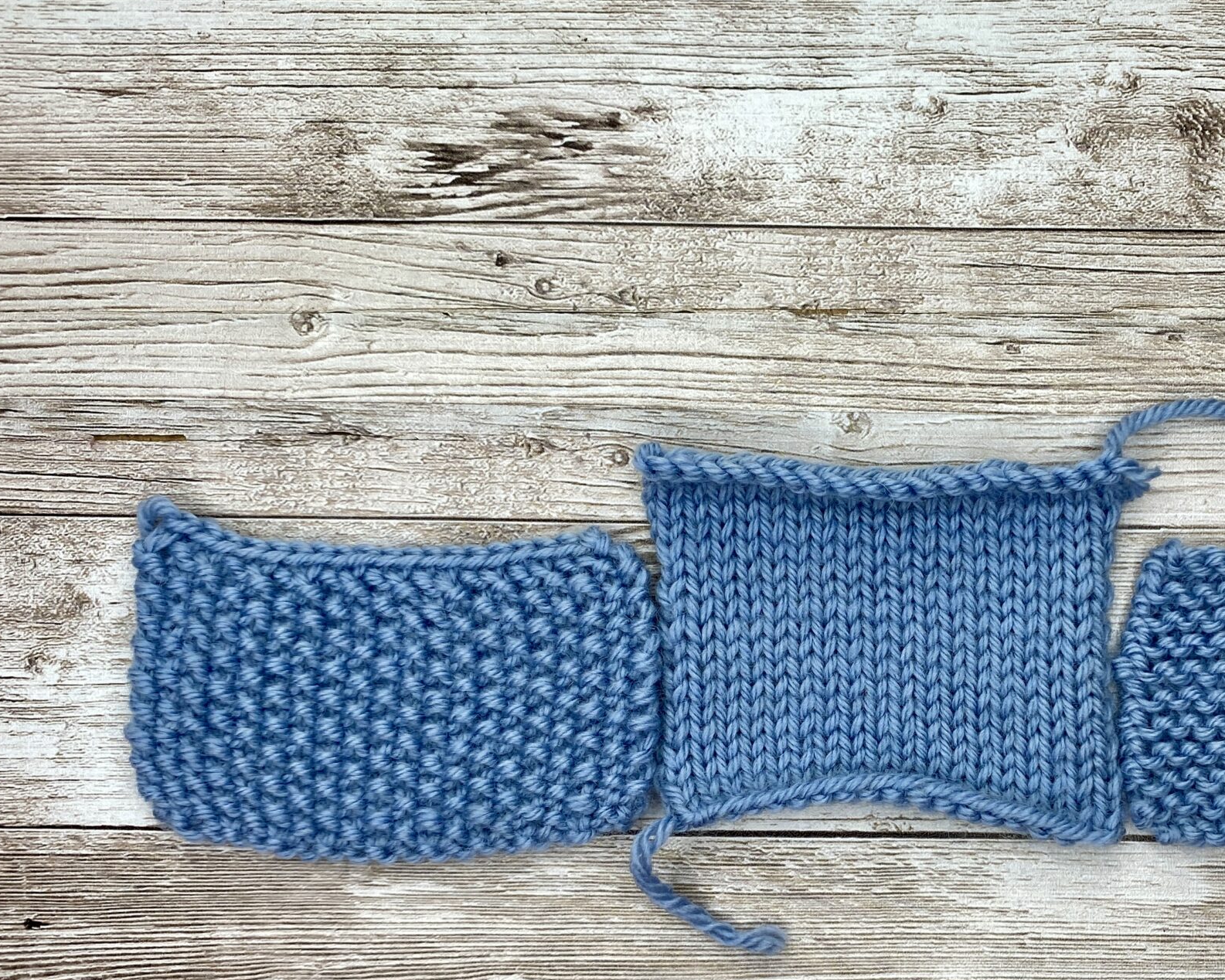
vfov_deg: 36.2
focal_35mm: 41
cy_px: 637
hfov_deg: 43.7
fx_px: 1486
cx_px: 883
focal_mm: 4.25
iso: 32
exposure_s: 1/101
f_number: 1.8
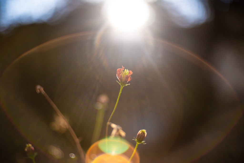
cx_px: 122
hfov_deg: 39.6
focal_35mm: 50
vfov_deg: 27.0
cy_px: 82
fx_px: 339
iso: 100
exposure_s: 1/2000
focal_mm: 50
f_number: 2
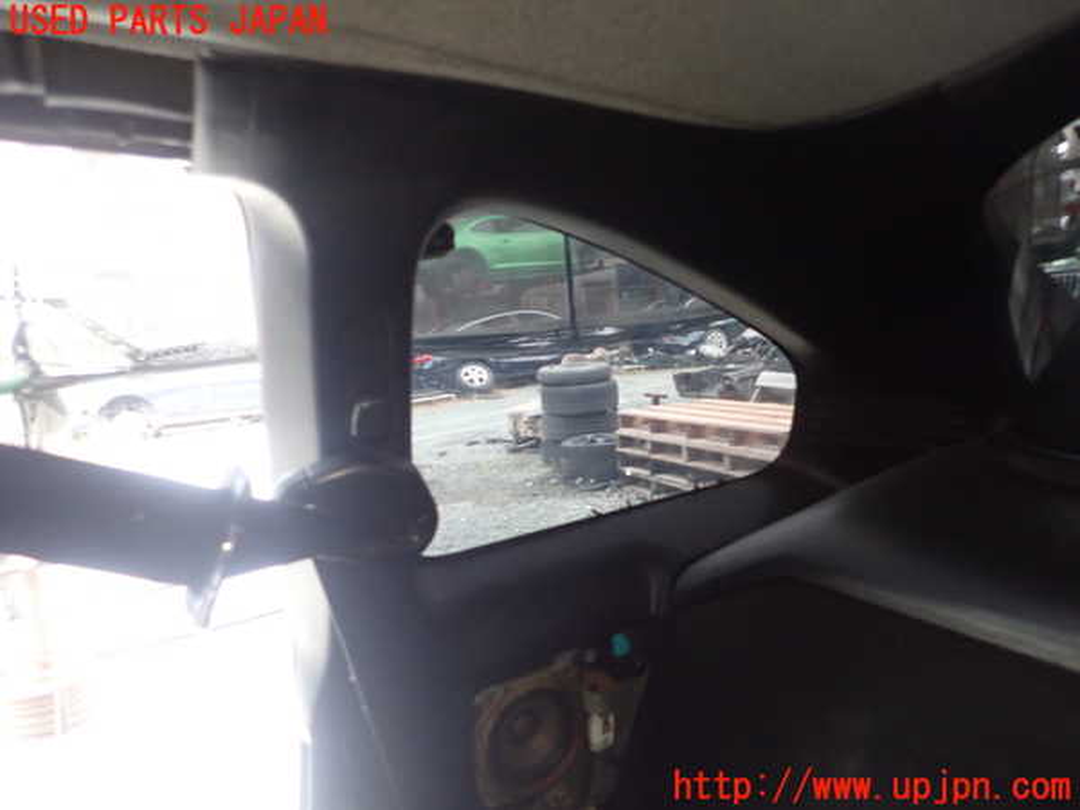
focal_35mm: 25
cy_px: 405
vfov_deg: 54.9
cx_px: 540
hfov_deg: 69.4
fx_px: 780
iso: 500
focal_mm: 4.5
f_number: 2
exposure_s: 1/30
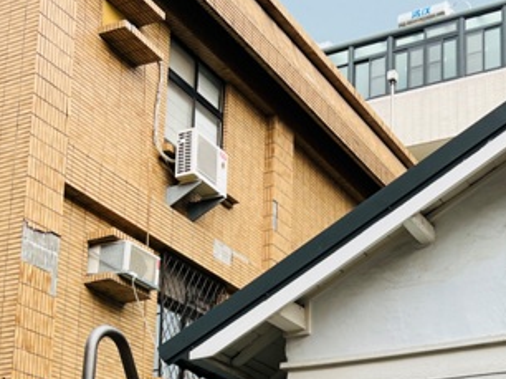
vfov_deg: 20.3
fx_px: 993
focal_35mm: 68
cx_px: 359
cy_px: 444
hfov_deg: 28.3
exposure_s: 1/121
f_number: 1.5
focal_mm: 5.7
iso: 64
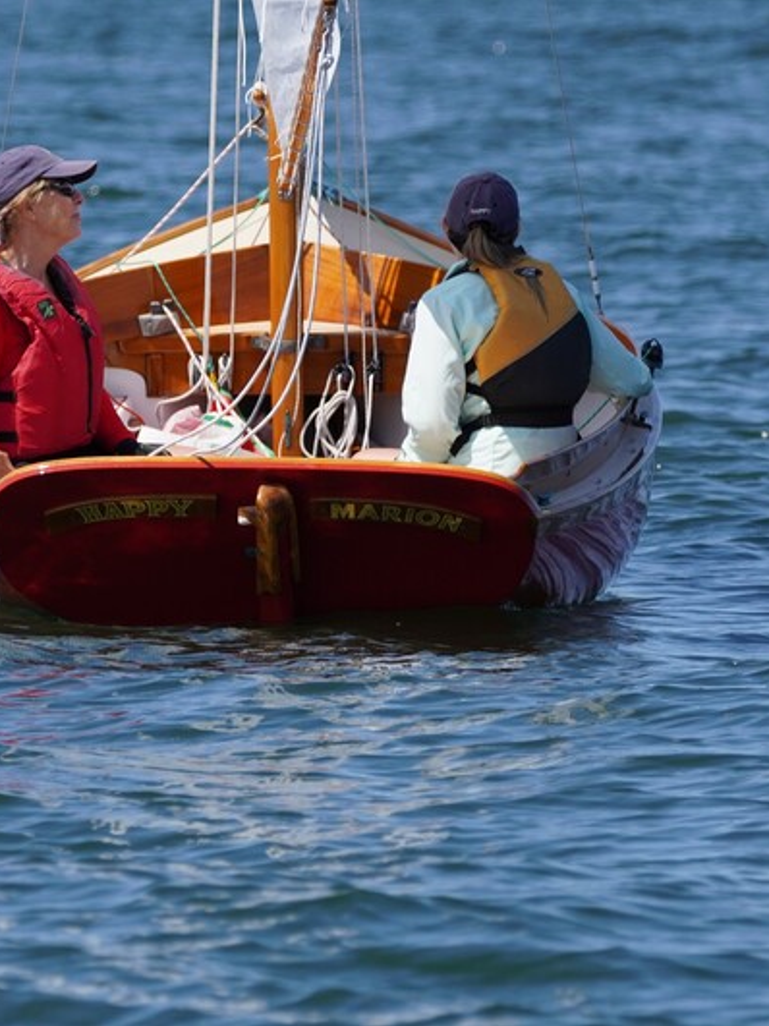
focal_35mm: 565
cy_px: 513
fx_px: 16742
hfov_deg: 2.6
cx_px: 174
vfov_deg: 3.5
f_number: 5.6
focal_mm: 260
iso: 320
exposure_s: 1/2000
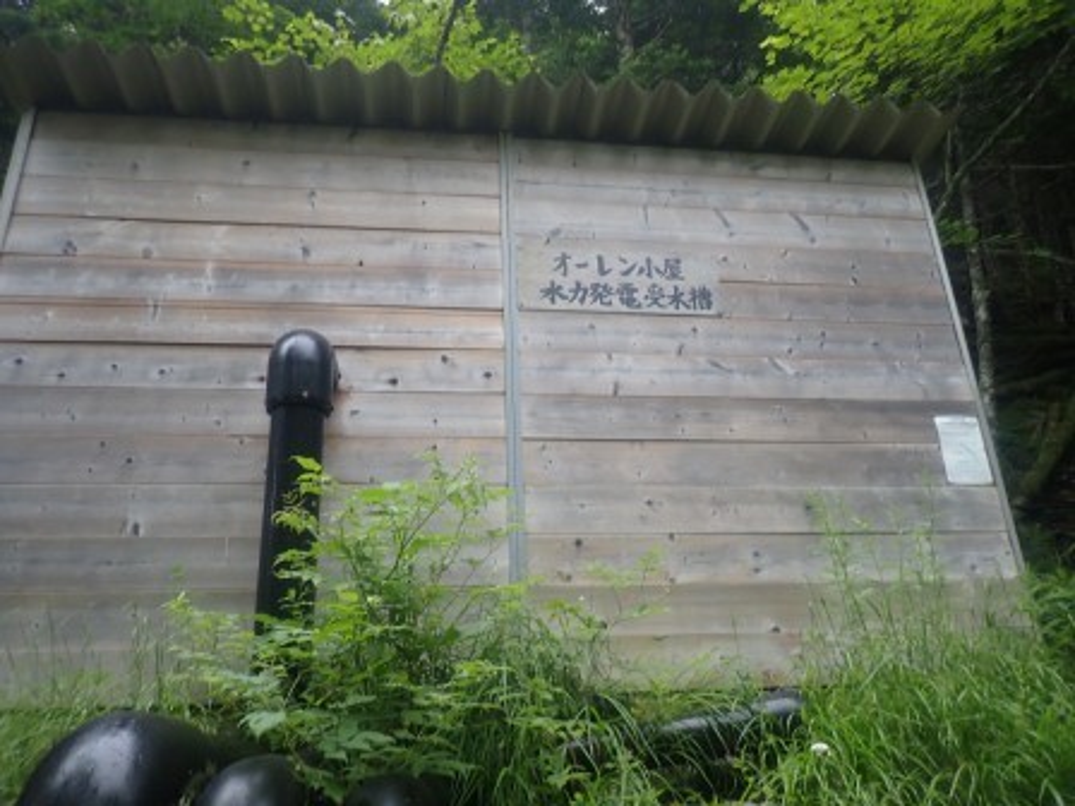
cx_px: 538
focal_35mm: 25
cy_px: 403
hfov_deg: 69.4
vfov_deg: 54.9
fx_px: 776
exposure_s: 1/60
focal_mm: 4.5
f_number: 2
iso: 200
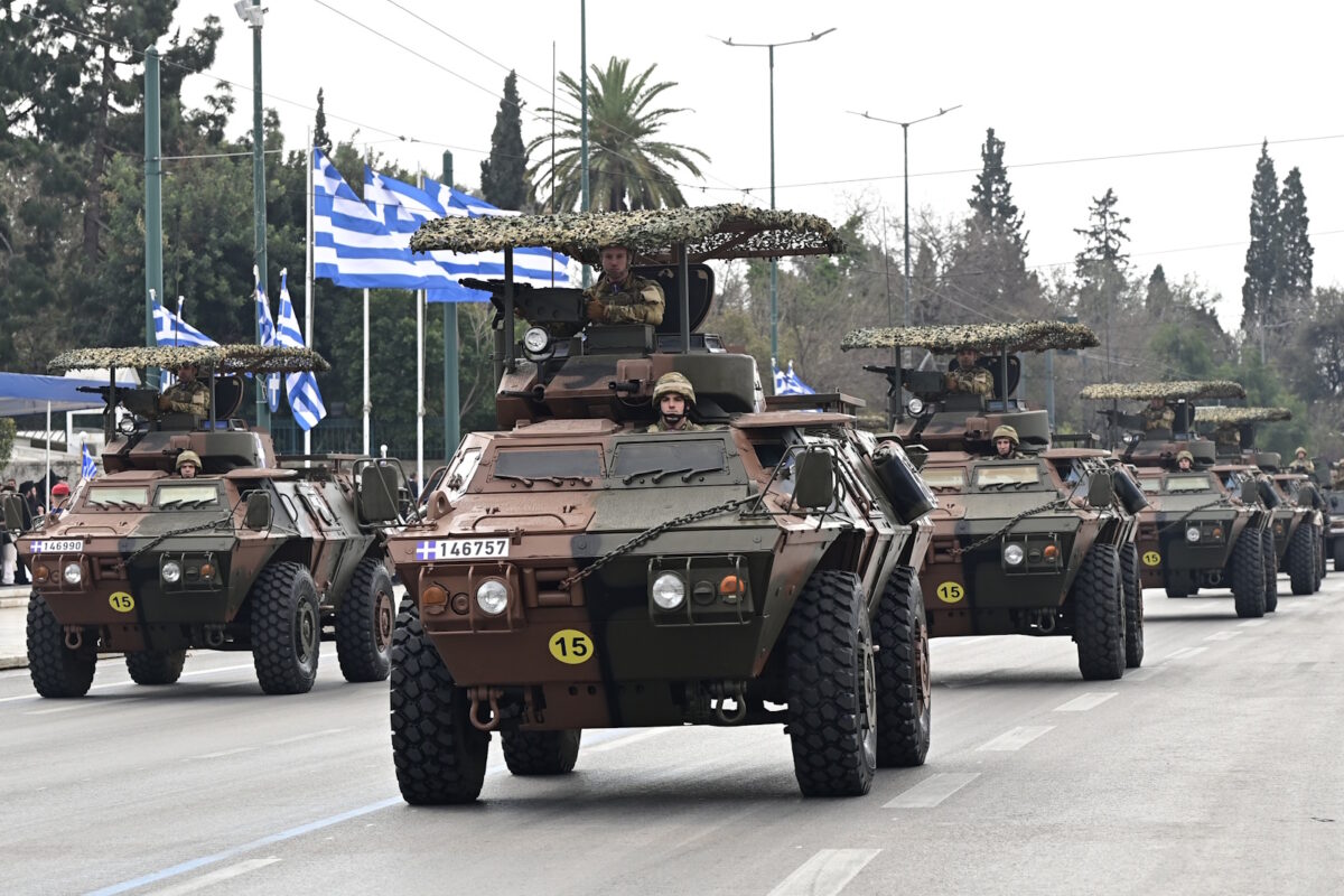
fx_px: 4480
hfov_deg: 17.1
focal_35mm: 120
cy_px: 448
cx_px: 672
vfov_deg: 11.4
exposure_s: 1/1000
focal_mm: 80
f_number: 4.5
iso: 250
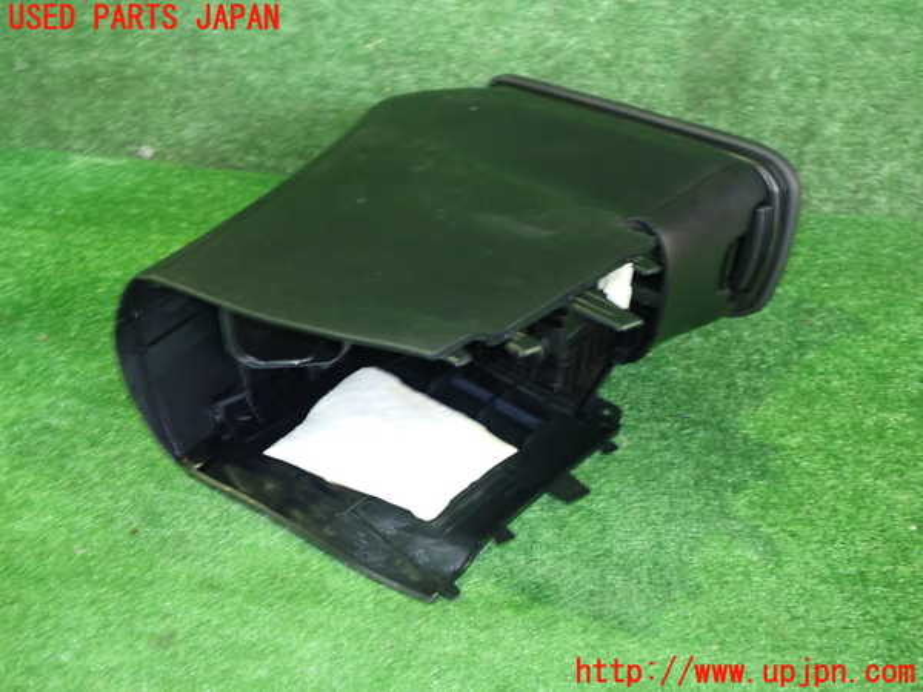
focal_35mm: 30
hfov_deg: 60.0
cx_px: 462
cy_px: 346
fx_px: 800
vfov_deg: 46.8
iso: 800
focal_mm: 5.4
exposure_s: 1/3
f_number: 6.3
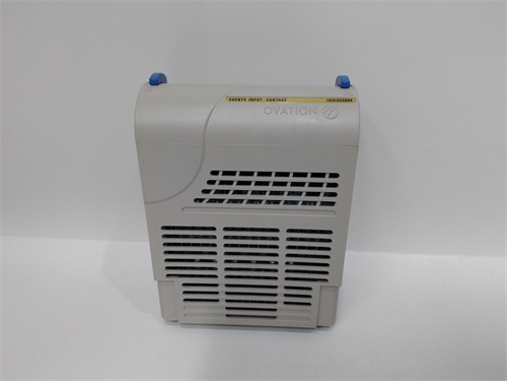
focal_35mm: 27
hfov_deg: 65.3
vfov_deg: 51.4
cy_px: 190
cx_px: 254
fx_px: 395
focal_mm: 3.79
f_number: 2
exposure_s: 1/33
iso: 253
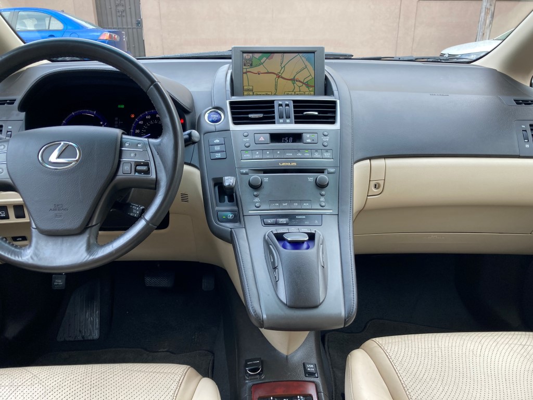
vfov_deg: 49.7
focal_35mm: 28
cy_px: 200
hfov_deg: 63.4
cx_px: 266
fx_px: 431
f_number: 1.8
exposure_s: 1/121
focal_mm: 3.99
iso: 40
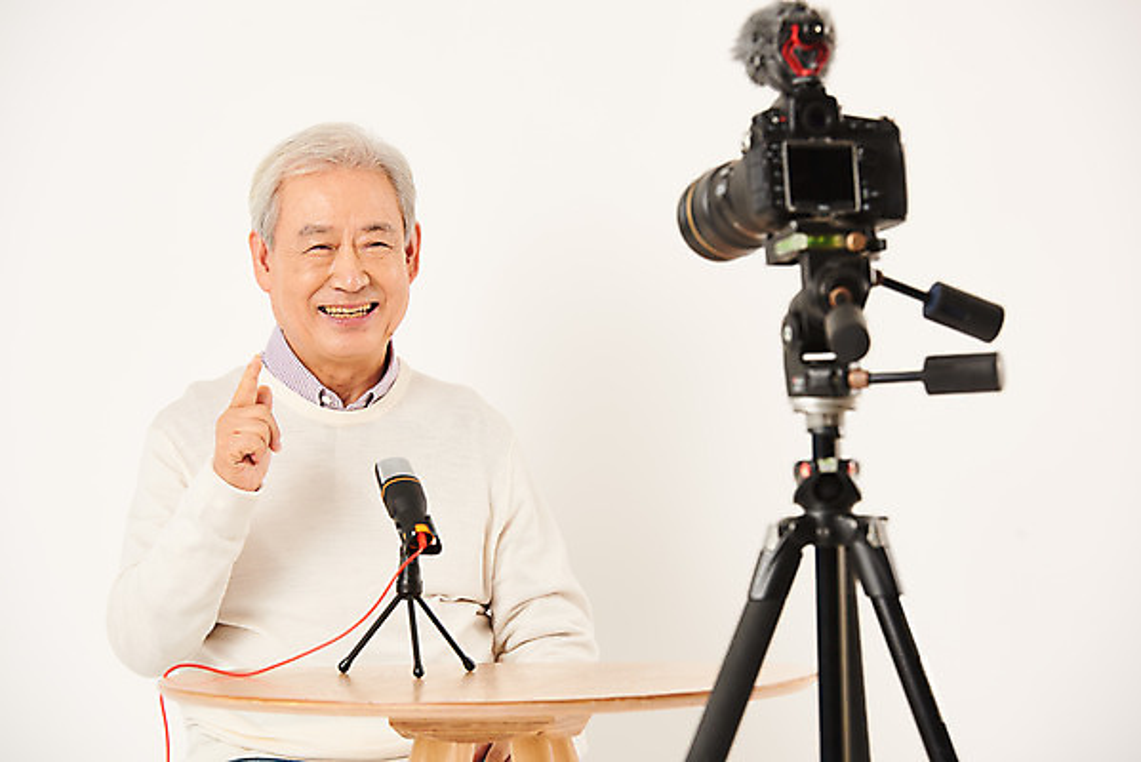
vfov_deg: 7.4
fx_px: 5866
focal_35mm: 185
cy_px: 381
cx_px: 570
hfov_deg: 11.1
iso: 100
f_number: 7.1
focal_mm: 185
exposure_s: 1/125
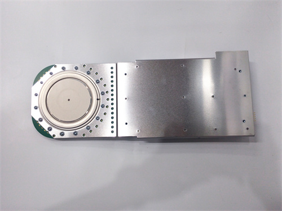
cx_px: 141
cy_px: 106
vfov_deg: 51.4
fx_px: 220
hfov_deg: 65.3
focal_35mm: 27
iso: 113
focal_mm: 3.79
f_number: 2
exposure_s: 1/33
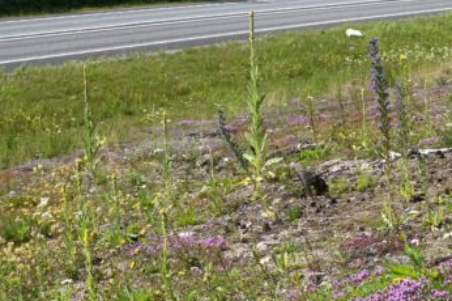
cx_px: 316
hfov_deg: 28.2
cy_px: 130
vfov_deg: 19.1
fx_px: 891
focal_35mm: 71
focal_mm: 24
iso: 800
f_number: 10
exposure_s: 1/400
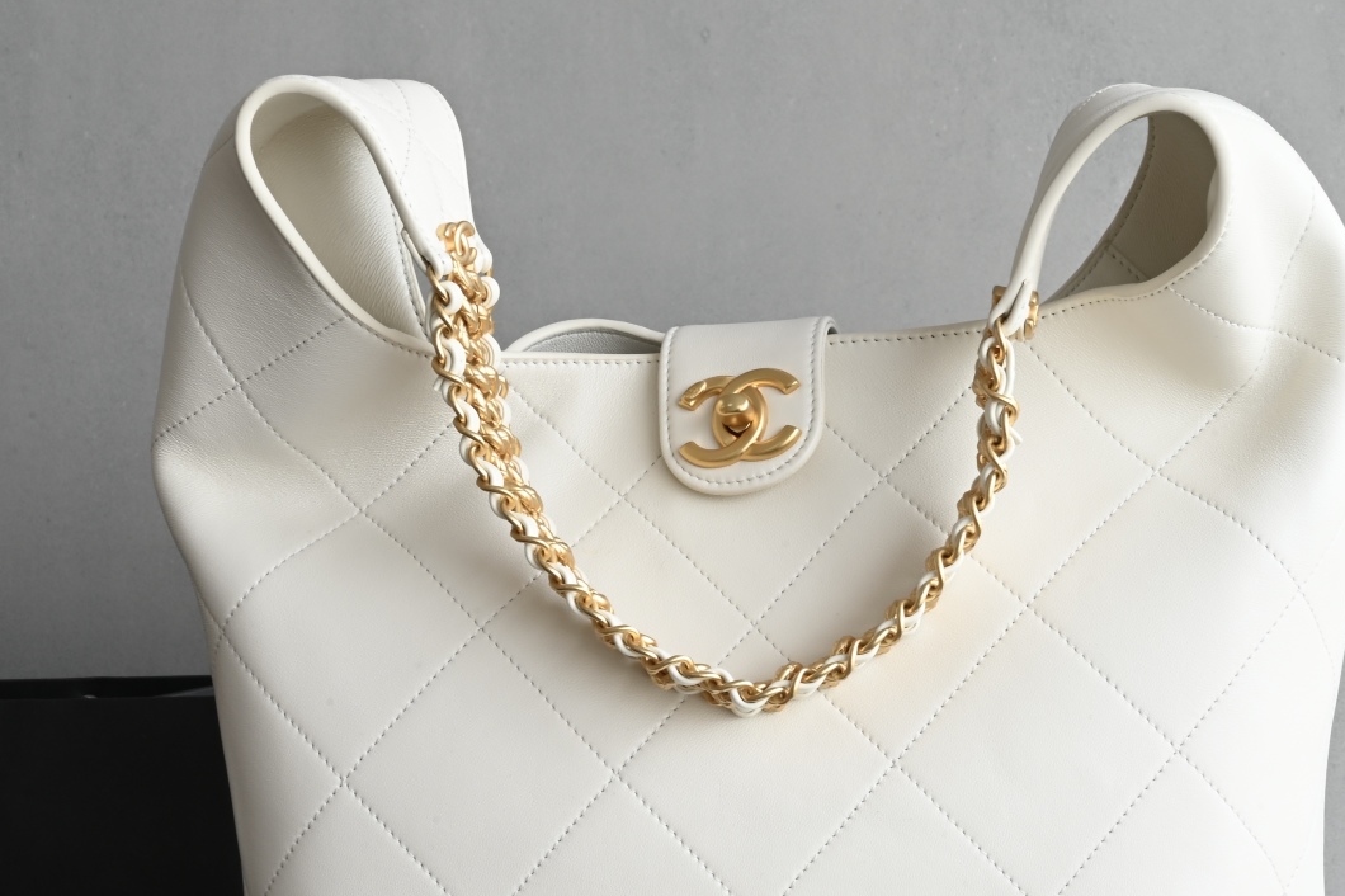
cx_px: 735
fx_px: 2801
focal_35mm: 75
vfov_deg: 18.1
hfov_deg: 27.0
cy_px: 576
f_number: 22
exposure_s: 1/13
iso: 250
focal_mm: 49
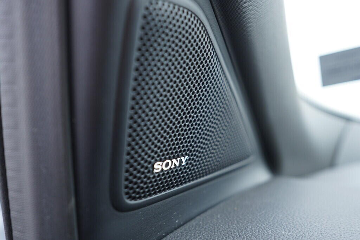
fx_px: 360
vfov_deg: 36.9
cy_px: 120
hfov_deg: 53.1
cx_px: 180
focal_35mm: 36
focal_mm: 24
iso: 250
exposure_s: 1/40
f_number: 2.8
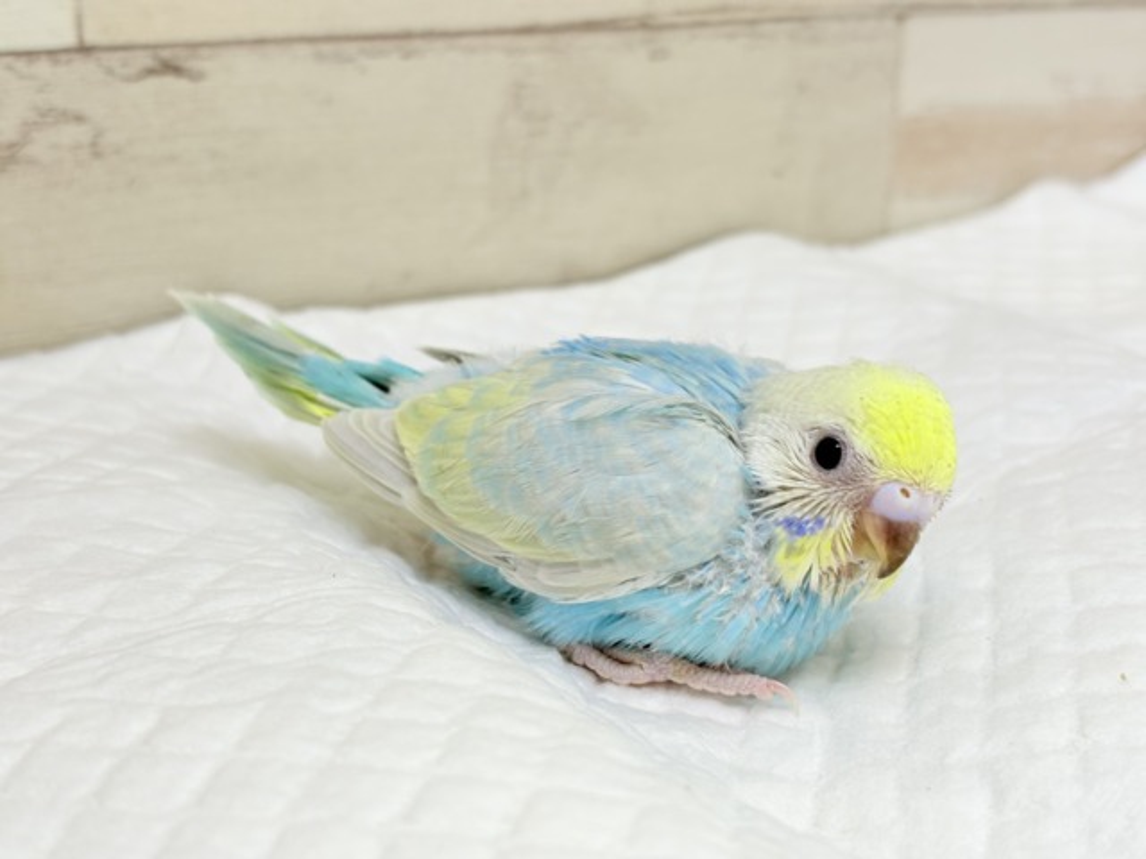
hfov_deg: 36.8
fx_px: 1722
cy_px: 430
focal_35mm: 52
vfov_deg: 28.0
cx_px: 573
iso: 80
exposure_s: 1/100
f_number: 1.6
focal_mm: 5.96
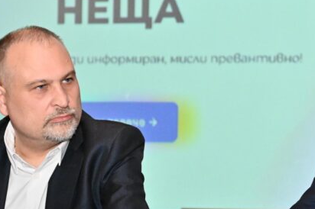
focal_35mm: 194
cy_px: 104
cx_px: 201
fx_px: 1696
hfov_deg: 10.6
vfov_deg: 7.1
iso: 6400
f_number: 4.5
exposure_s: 1/125
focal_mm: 78
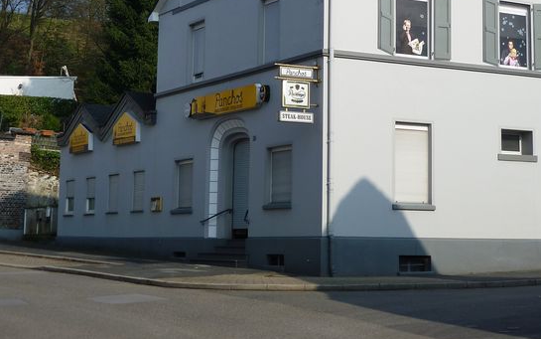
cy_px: 18
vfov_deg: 15.3
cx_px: 319
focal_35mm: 84
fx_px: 1239
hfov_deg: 24.6
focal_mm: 8.6
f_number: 3.5
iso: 80
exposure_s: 1/800
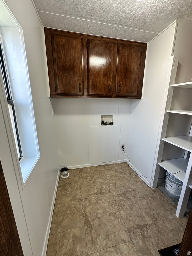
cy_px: 128
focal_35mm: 14
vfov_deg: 102.1
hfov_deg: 85.7
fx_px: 104
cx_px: 96
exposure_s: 1/60
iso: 160
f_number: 2.2
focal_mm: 2.22
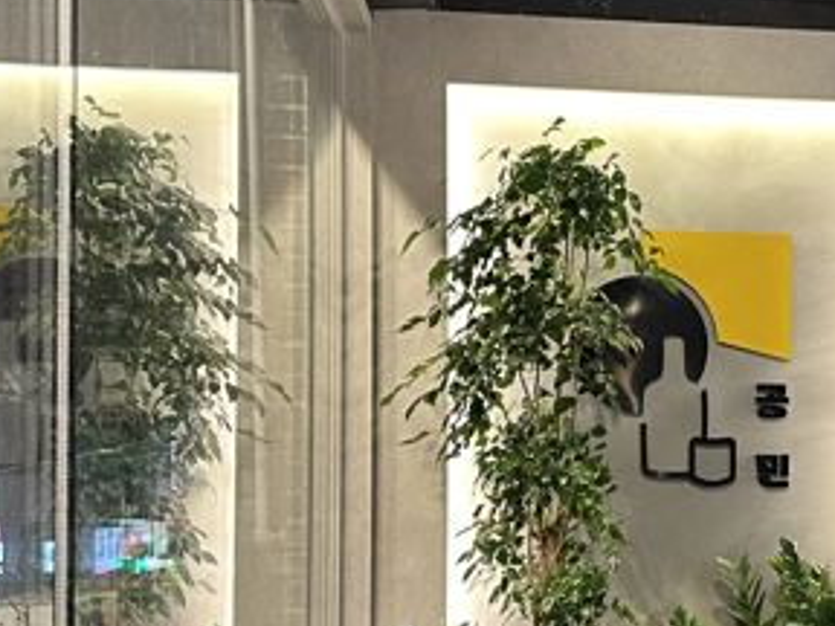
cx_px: 890
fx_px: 1930
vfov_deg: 18.3
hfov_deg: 23.1
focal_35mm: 80
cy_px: 487
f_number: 1.78
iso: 320
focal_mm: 6.86
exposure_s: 1/60
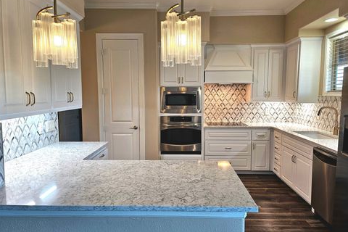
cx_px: 177
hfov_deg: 69.4
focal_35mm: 26
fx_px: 251
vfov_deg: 49.6
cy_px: 113
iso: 100
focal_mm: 5
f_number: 1.8
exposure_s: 1/120
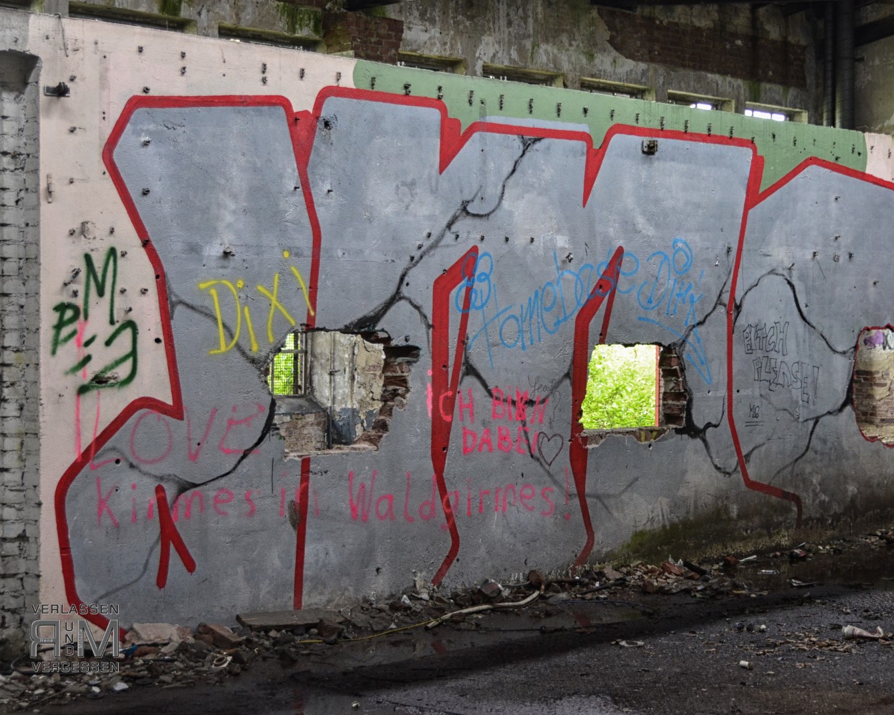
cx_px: 527
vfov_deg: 23.5
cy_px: 355
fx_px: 1720
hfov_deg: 29.1
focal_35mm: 65
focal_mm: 38
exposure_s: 1/60
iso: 1000
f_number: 4.2
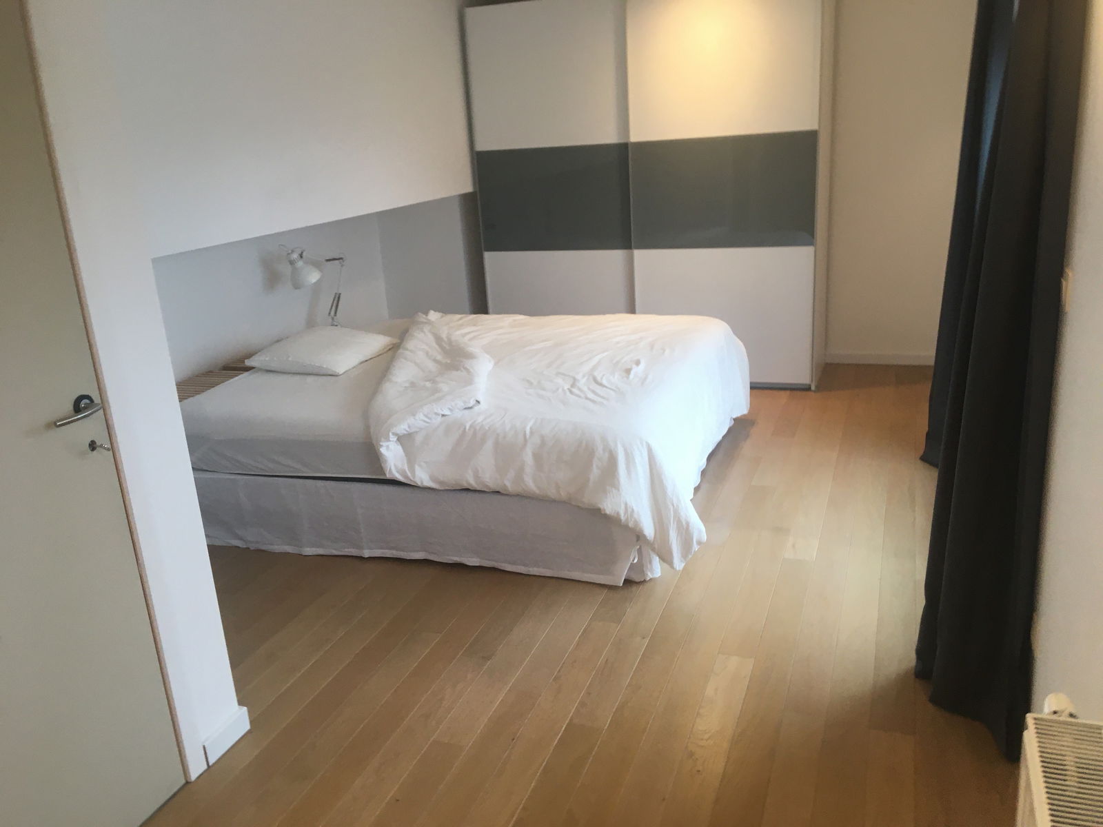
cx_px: 552
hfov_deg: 61.7
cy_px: 414
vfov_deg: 48.2
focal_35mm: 29
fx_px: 924
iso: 40
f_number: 2.2
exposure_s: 1/33
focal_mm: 4.15
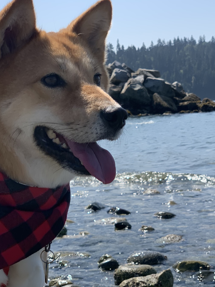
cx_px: 99
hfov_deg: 18.7
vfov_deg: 24.7
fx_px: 654
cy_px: 160
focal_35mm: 79
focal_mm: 6
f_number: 2.4
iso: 16
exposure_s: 1/1142
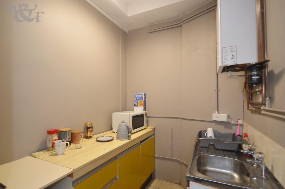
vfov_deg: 71.9
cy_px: 94
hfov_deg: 95.0
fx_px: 130
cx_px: 142
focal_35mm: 16
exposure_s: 1/60
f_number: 3.5
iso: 1000
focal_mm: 11
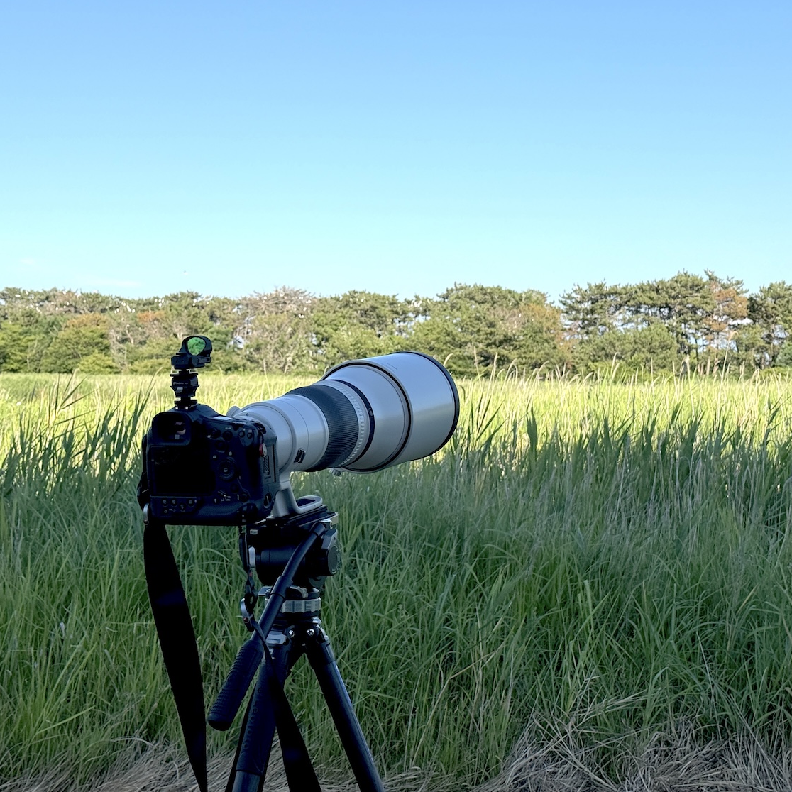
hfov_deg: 30.0
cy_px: 394
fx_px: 1475
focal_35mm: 57
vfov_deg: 30.0
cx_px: 395
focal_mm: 6.76
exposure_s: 1/4587
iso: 64
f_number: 1.78
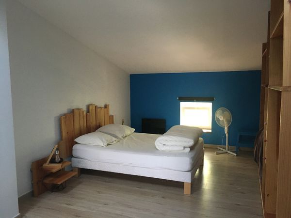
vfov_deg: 48.2
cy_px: 109
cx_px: 146
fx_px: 244
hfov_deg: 61.7
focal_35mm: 29
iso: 200
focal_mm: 4.15
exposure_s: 1/17
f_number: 2.2
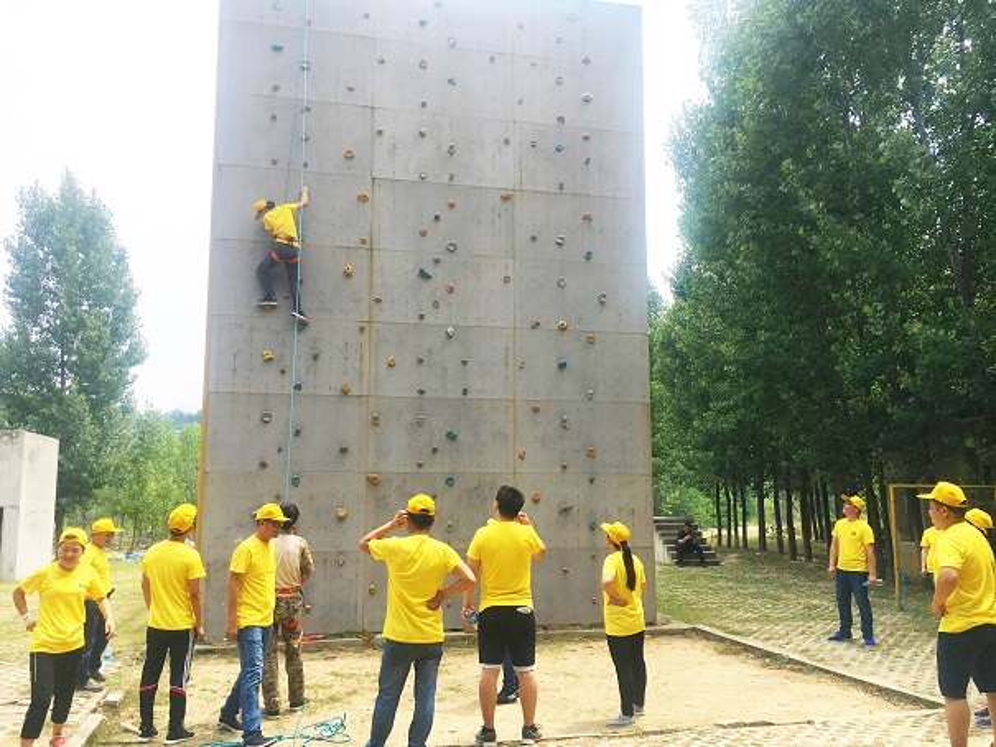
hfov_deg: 61.6
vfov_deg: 48.2
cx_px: 498
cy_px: 374
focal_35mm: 29
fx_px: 835
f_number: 2.2
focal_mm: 4.15
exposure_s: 1/1012
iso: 25
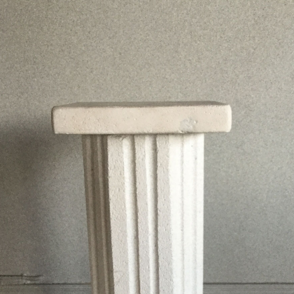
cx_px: 161
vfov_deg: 32.2
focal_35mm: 51
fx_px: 490
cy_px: 246
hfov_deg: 33.4
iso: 64
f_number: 2.4
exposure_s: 1/33
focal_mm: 3.3
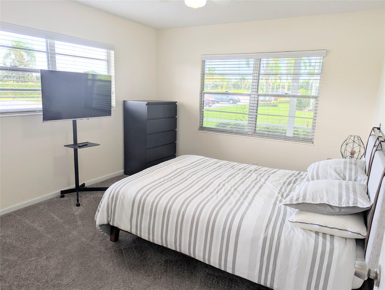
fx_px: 267
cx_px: 192
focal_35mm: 24
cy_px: 145
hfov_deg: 71.5
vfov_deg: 56.9
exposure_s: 1/219
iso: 47
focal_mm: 6.81
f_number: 1.85
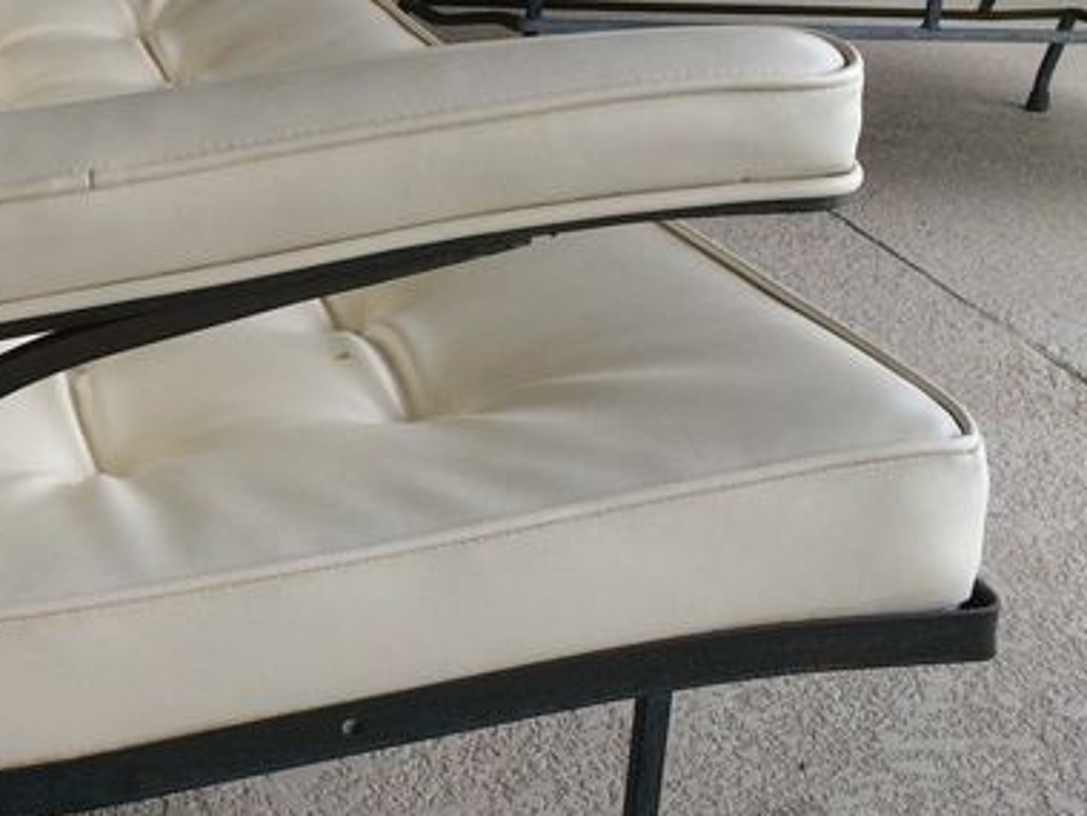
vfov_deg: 20.7
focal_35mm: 71
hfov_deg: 26.0
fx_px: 2230
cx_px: 9
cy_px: 371
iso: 50
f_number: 2.2
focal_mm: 4.12
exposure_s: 1/120
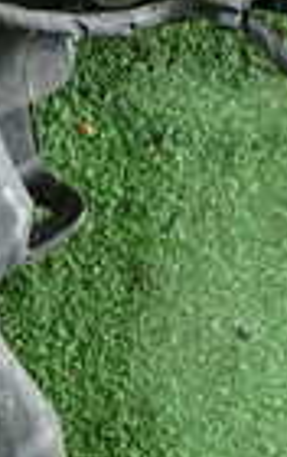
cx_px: 65
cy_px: 268
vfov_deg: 15.3
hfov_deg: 9.7
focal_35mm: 136
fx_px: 1695
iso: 400
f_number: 2.3
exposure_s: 1/30
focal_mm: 5.4
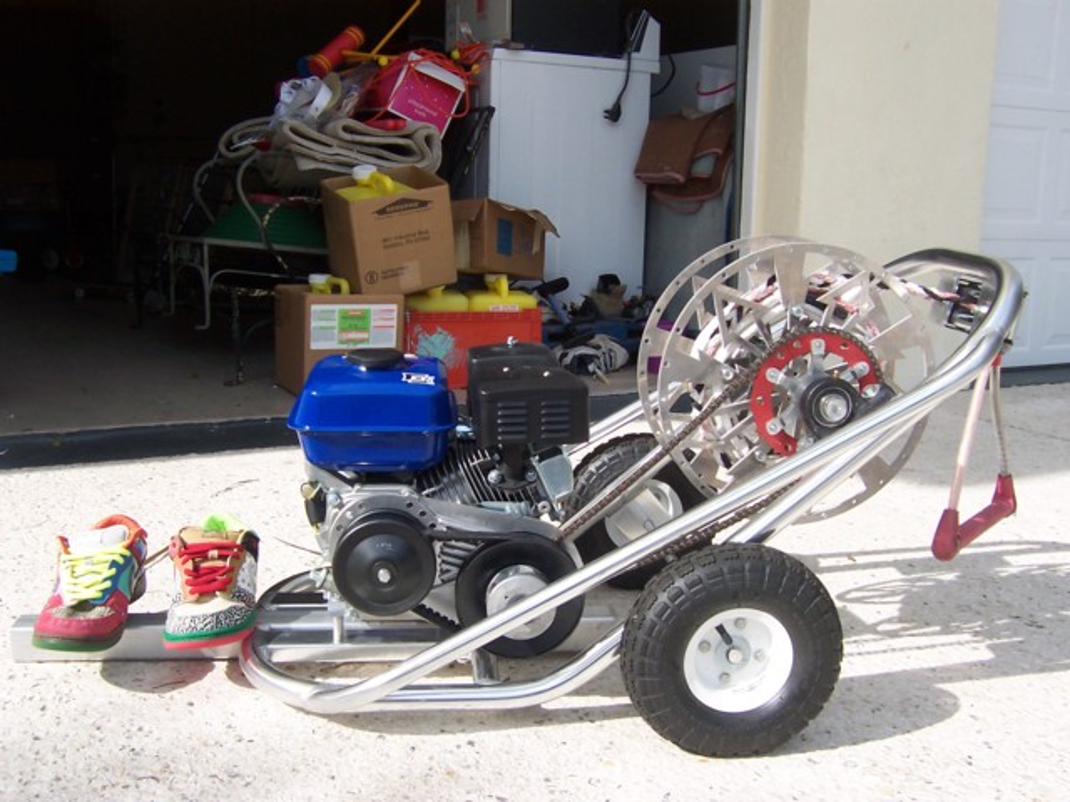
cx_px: 535
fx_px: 1113
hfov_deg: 51.4
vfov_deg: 39.7
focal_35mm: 36
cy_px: 401
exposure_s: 1/500
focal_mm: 5.6
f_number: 4
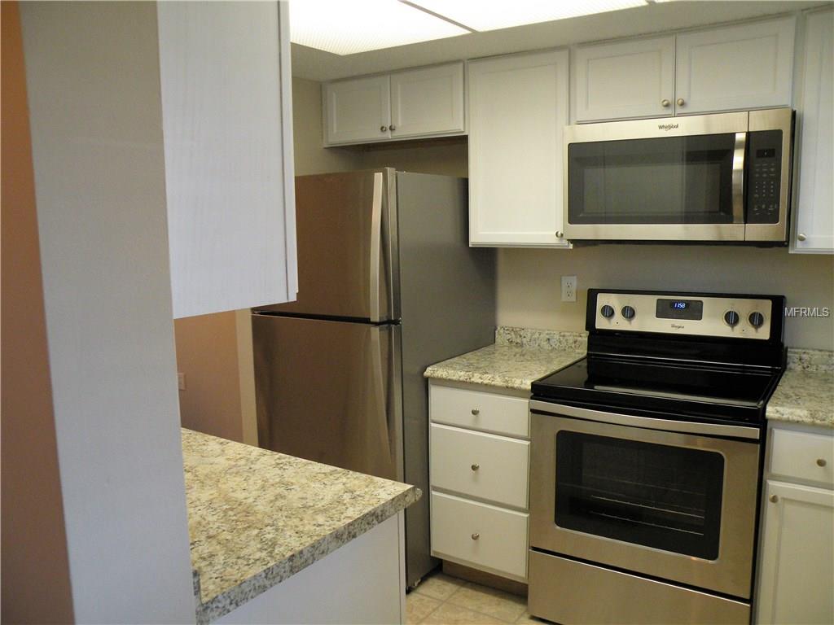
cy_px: 312
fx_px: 651
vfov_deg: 51.4
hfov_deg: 65.3
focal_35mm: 27
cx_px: 417
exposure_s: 1/60
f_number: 2.8
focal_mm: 4.7
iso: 161
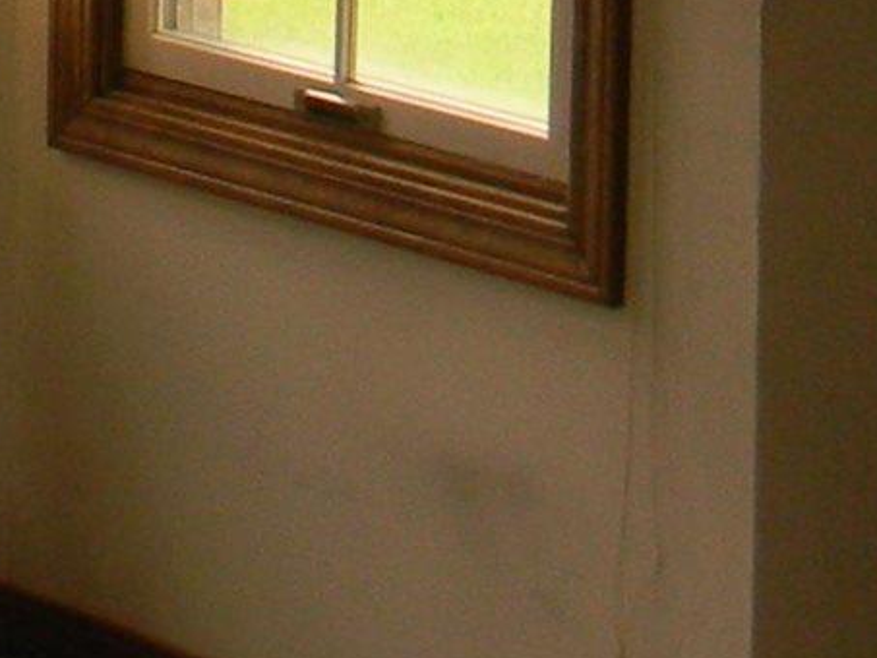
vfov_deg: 7.5
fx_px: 4815
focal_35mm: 190
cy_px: -662
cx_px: -496
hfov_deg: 10.0
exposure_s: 1/30
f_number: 3.5
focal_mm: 5
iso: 102
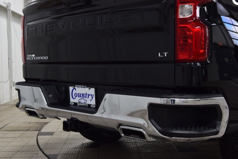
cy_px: 80
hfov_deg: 41.1
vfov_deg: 28.1
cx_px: 119
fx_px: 317
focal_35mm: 48
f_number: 6.3
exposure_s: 1/20
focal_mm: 32
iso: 400
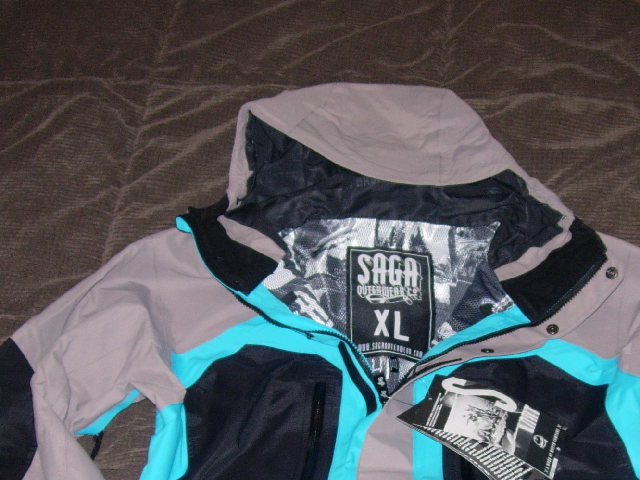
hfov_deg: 26.2
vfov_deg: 19.5
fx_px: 1368
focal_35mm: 74
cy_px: 429
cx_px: 428
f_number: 2.8
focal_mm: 7.8
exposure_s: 1/64
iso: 79
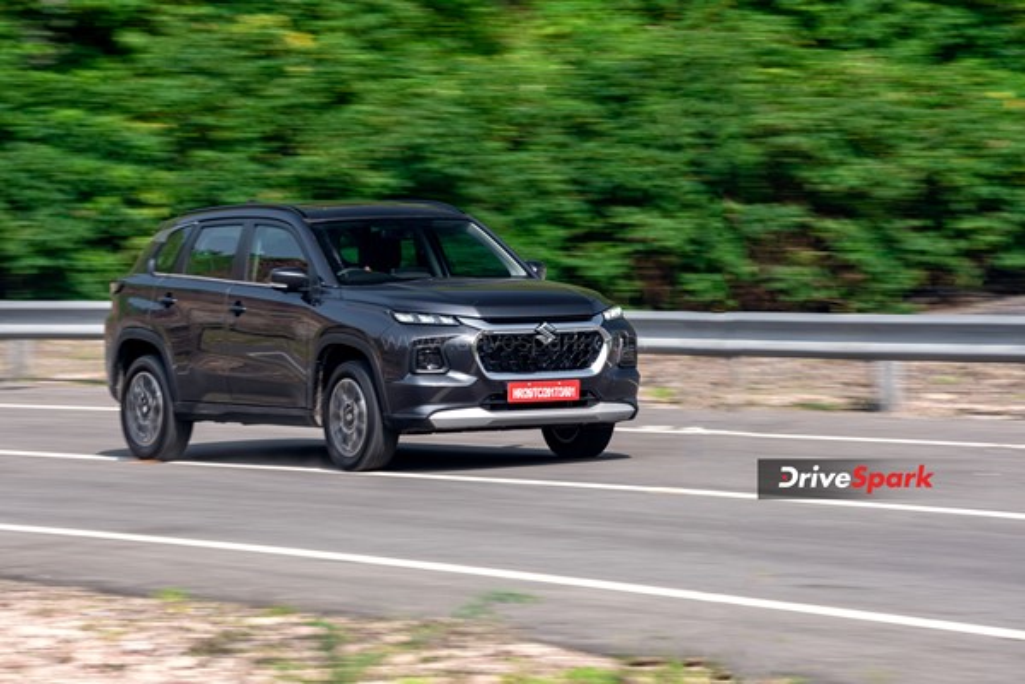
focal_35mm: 200
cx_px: 512
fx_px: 5694
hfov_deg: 10.3
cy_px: 342
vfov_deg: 6.9
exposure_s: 1/60
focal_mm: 200
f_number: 11
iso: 80
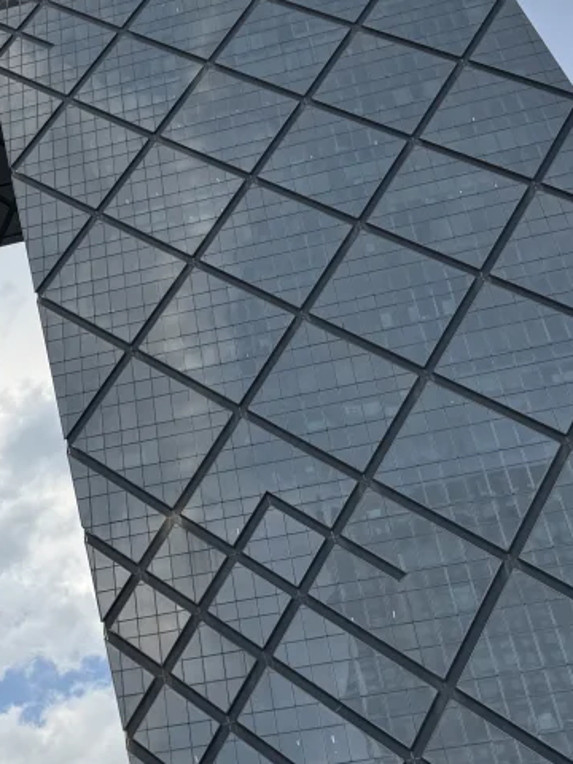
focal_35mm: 72
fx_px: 1589
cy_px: 503
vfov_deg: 26.9
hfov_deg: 19.8
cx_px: -3
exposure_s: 1/1366
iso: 80
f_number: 1.78
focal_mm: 6.76
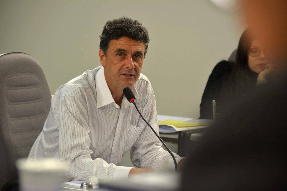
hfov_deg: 11.4
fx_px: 1435
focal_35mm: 180
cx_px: 144
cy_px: 96
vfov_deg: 7.6
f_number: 4.8
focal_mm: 120
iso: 400
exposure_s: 1/100
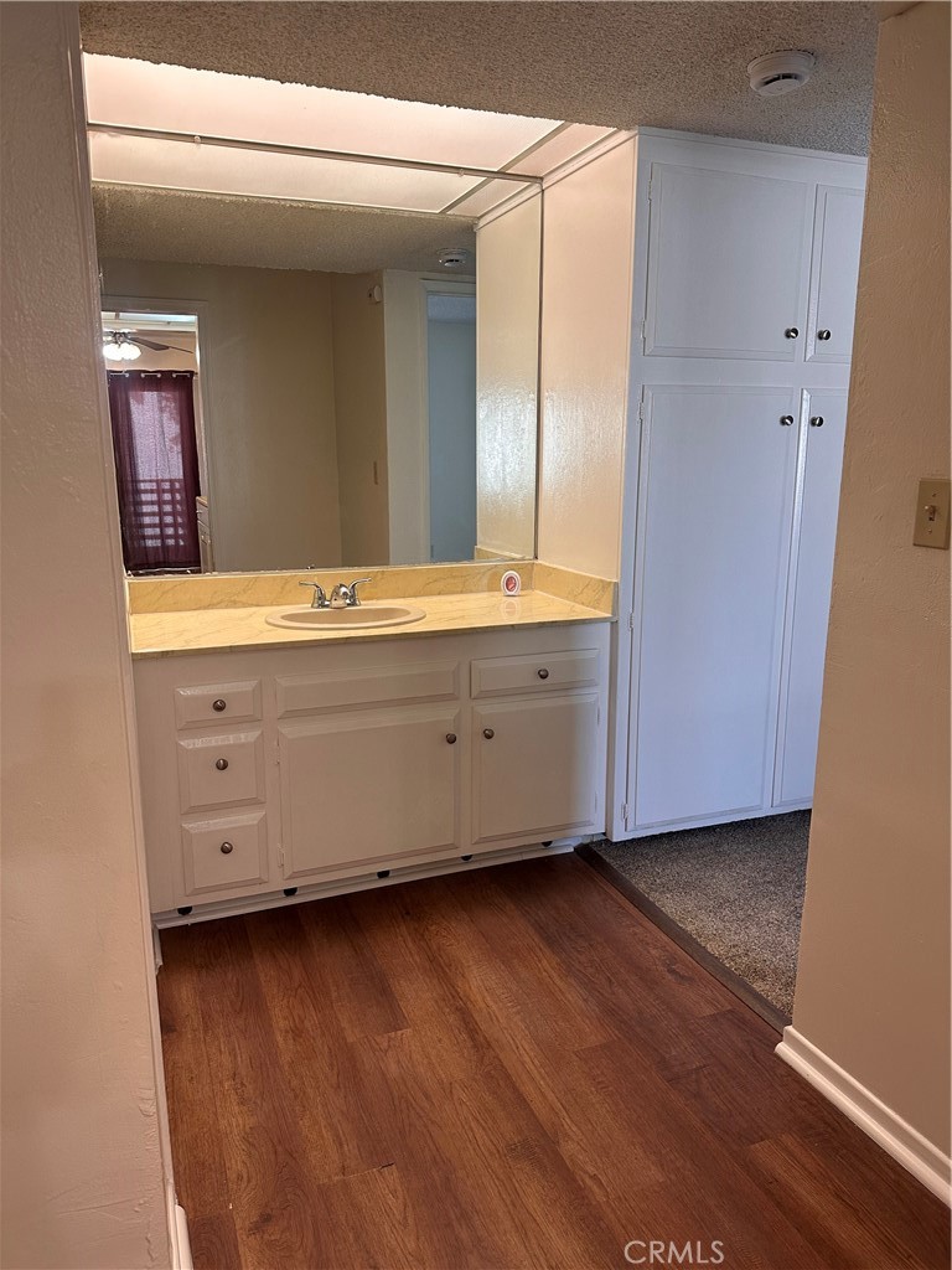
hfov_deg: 56.8
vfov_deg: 71.6
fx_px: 880
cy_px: 635
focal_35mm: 24
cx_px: 476
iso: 160
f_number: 1.78
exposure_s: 1/120
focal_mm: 6.86
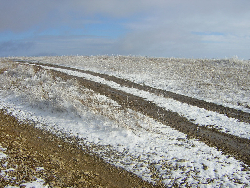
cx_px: 125
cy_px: 94
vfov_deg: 39.7
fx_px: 260
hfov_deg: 51.4
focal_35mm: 36
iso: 100
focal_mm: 4.7
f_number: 5.2
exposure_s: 1/507
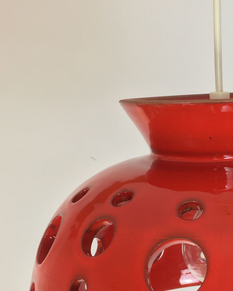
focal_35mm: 66
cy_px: 211
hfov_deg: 22.4
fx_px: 569
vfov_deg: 28.4
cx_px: 227
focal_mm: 4.15
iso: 50
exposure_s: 1/33
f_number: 2.2
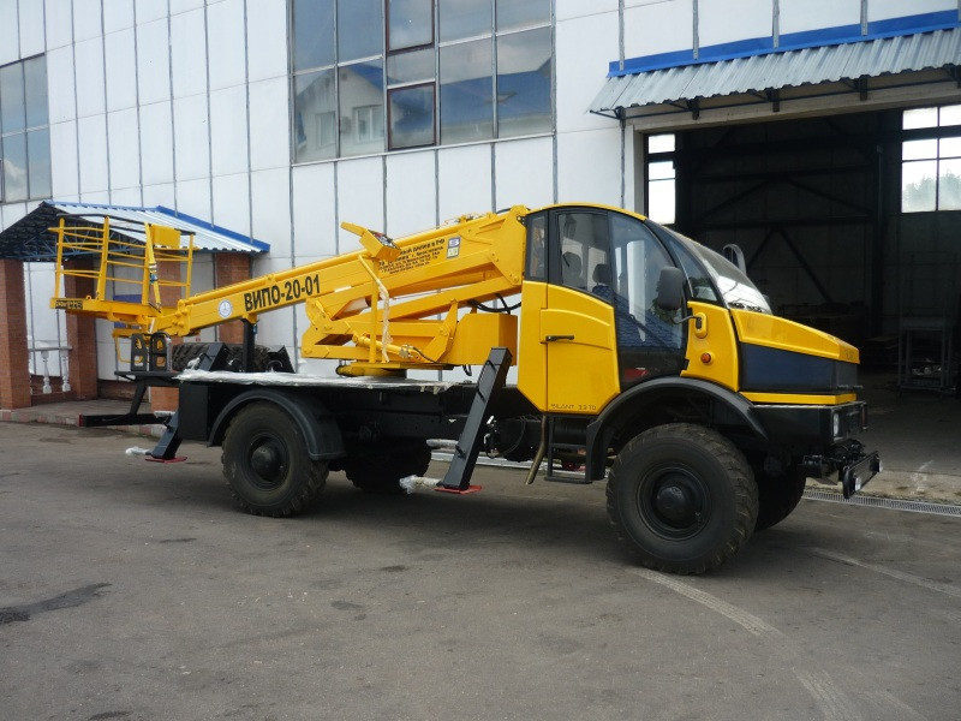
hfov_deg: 55.4
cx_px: 480
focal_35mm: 33
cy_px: 360
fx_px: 916
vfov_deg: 42.9
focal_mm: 5.5
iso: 100
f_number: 2.8
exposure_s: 1/400
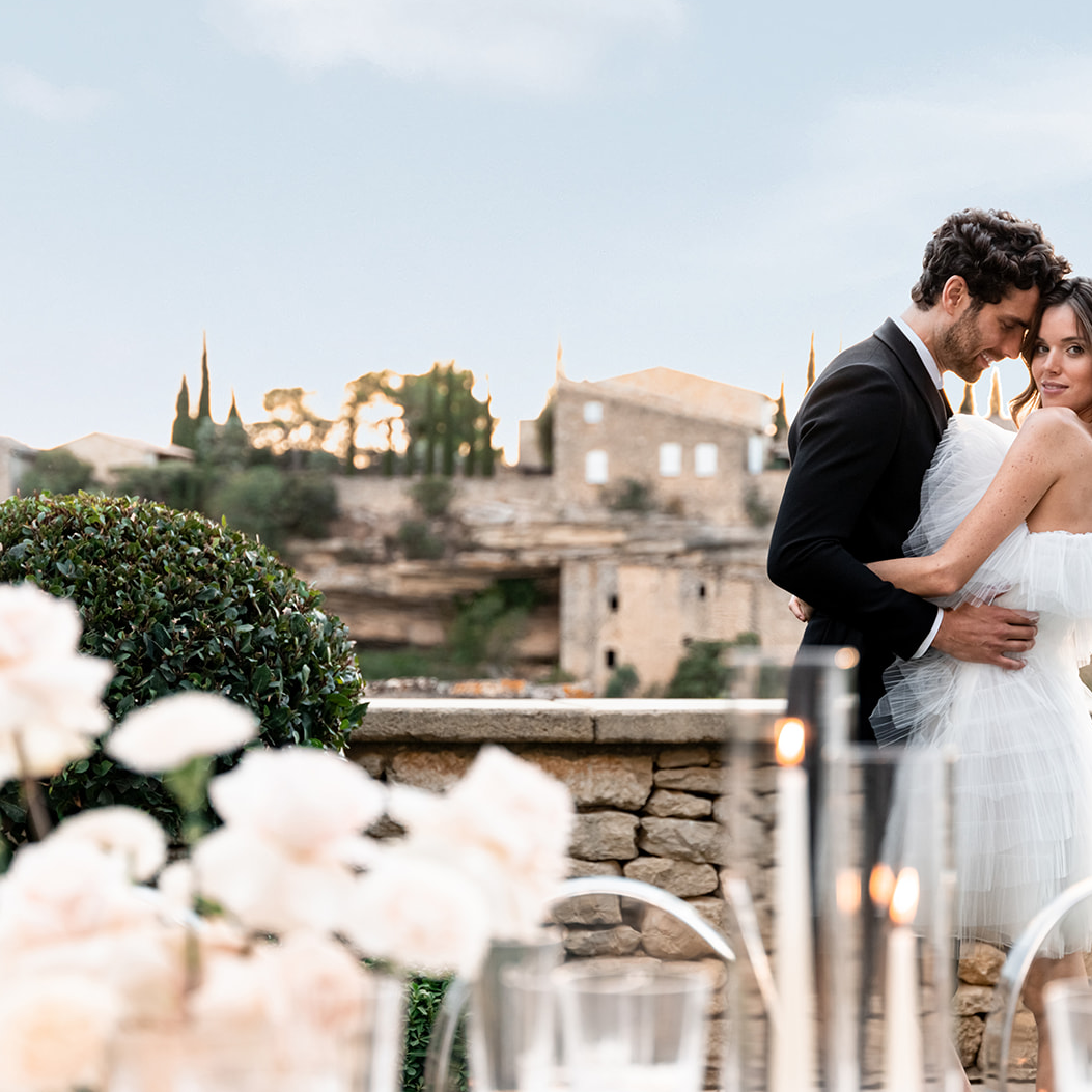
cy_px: 546
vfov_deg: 24.1
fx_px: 2557
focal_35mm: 72
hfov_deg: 24.1
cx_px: 614
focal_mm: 55.5
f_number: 2.8
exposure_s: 1/400
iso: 320
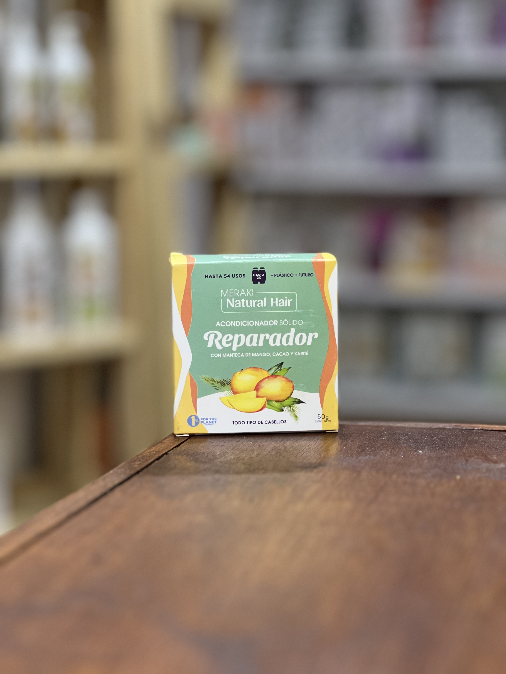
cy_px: 337
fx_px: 1501
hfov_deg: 19.1
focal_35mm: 77
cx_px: 253
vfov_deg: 25.3
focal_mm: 9
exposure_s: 1/34
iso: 400
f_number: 2.8
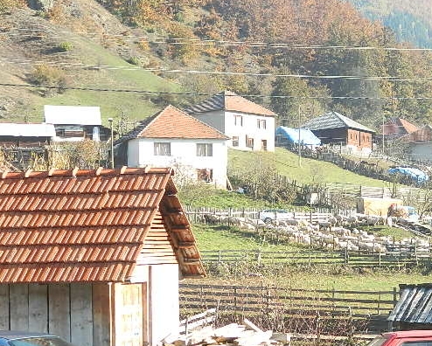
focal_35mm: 95
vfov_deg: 16.2
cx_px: 318
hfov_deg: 20.0
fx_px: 1216
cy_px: 175
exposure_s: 1/160
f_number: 3.6
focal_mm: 8.4
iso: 80
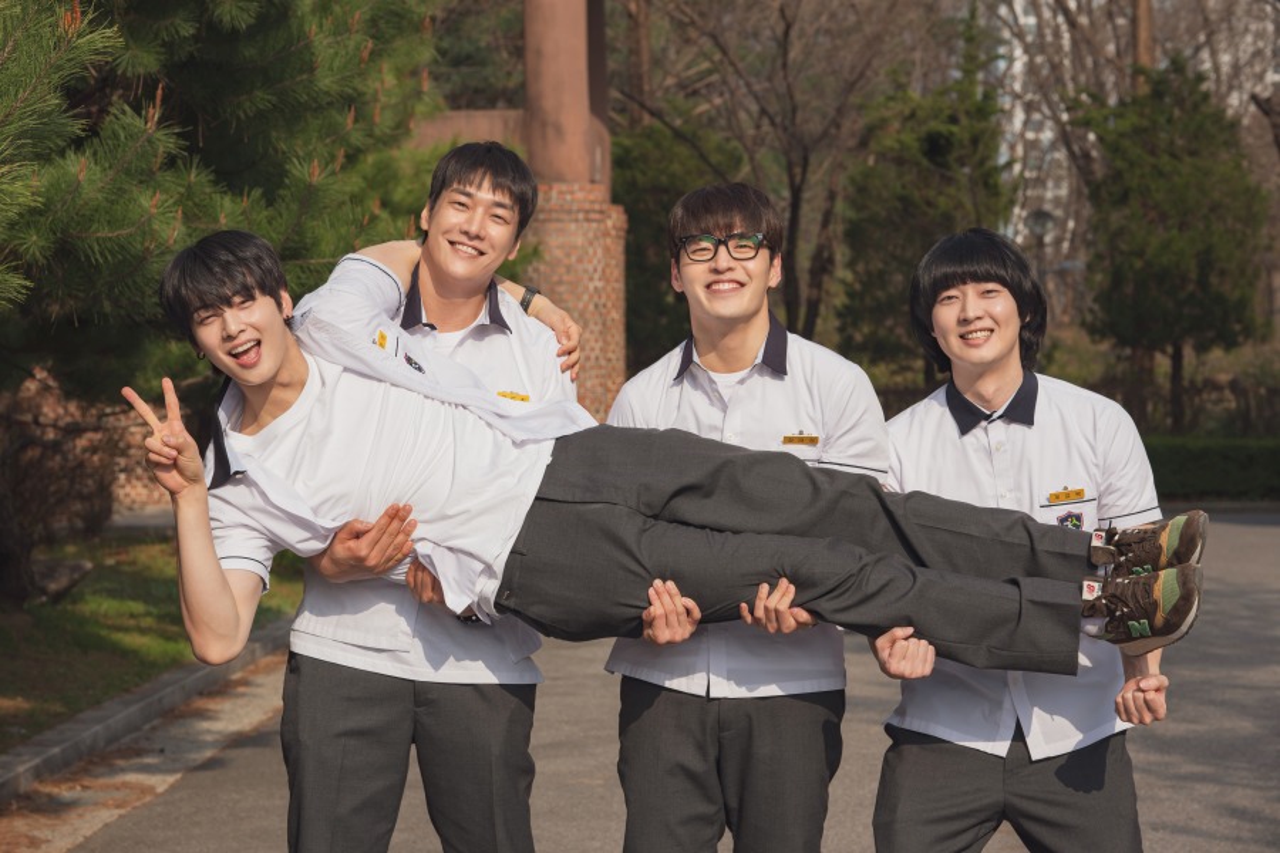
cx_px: 640
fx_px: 3022
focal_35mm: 85
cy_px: 426
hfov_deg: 23.9
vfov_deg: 16.1
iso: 100
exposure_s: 1/320
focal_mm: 85
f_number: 6.3
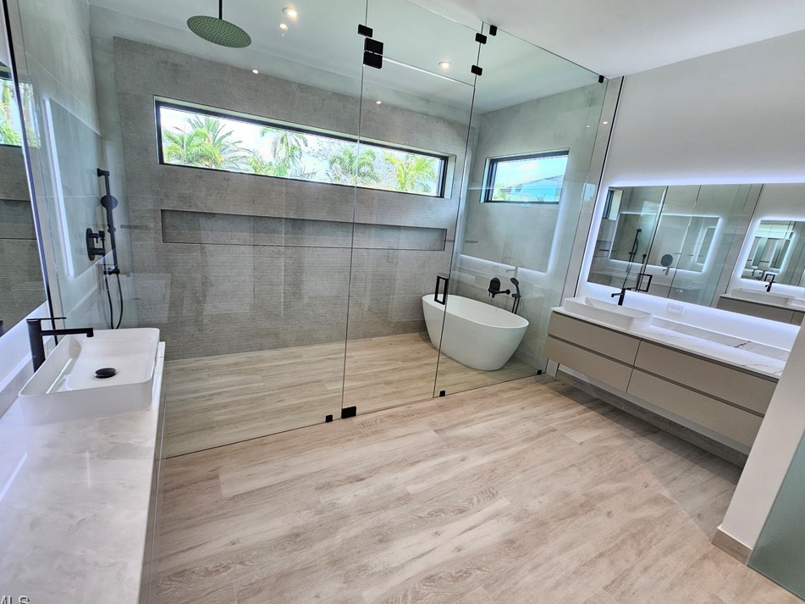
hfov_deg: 102.0
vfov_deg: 85.7
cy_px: 296
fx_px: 326
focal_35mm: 14
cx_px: 382
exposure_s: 1/60
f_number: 2.2
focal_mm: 2.2
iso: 80
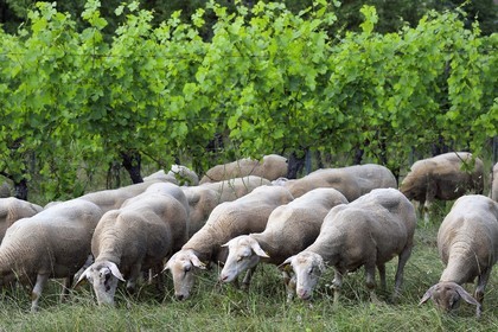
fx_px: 1660
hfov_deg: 17.1
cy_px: 166
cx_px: 249
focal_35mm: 120
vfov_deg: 11.4
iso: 400
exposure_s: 1/800
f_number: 7.1
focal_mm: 120
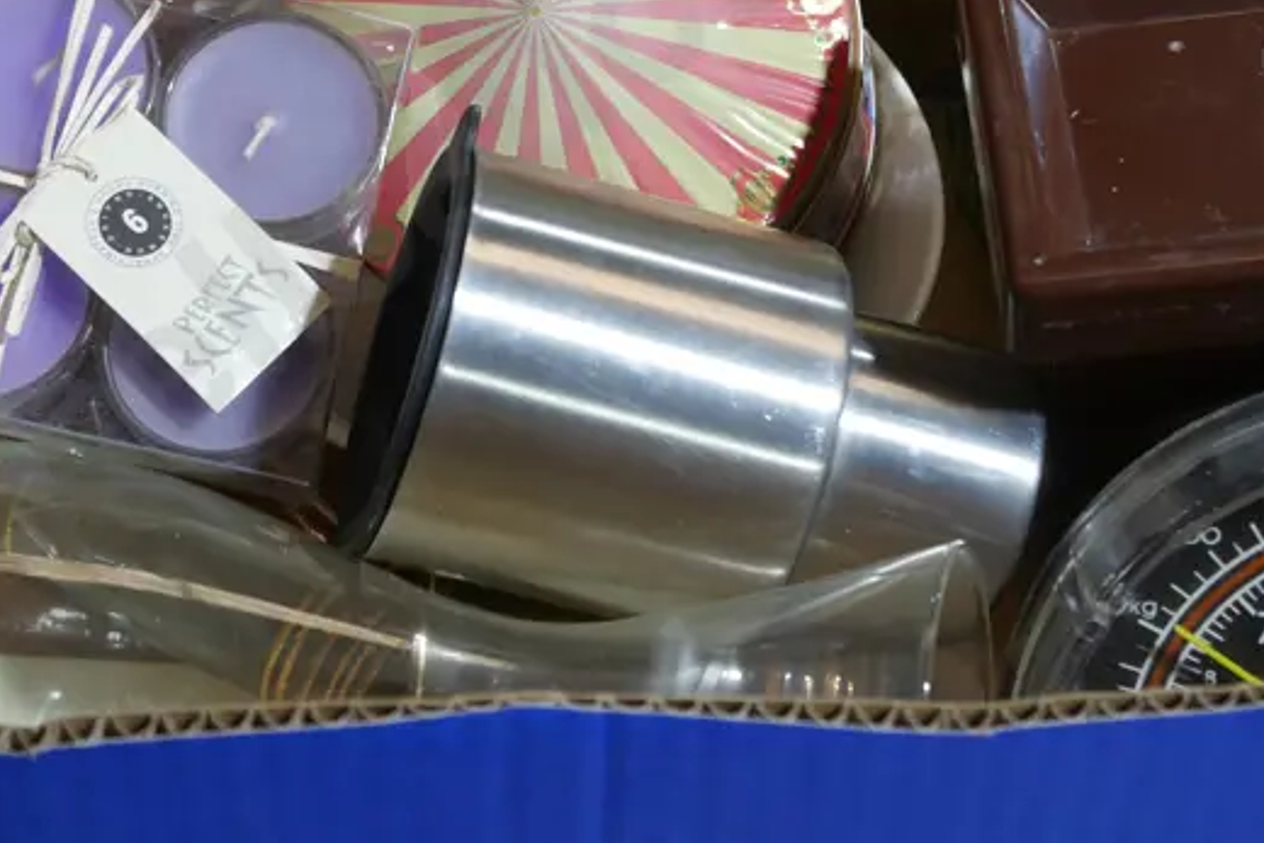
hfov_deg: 24.7
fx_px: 2880
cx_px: 562
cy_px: 89
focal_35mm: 82
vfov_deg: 16.5
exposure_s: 1/60
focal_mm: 20
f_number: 4.5
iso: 400
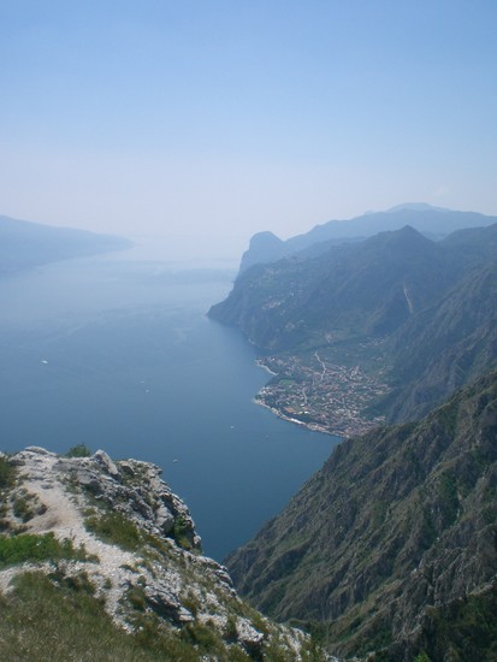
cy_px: 331
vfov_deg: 49.0
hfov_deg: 37.7
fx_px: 727
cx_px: 248
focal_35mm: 38
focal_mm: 6.3
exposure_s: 1/640
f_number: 4.4
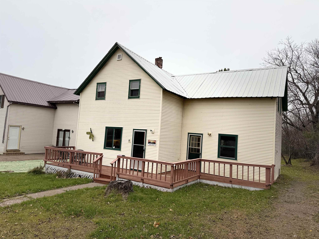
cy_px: 120
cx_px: 160
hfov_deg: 71.6
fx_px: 221
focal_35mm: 24
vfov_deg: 56.8
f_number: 1.78
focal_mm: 6.76
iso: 64
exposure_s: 1/175
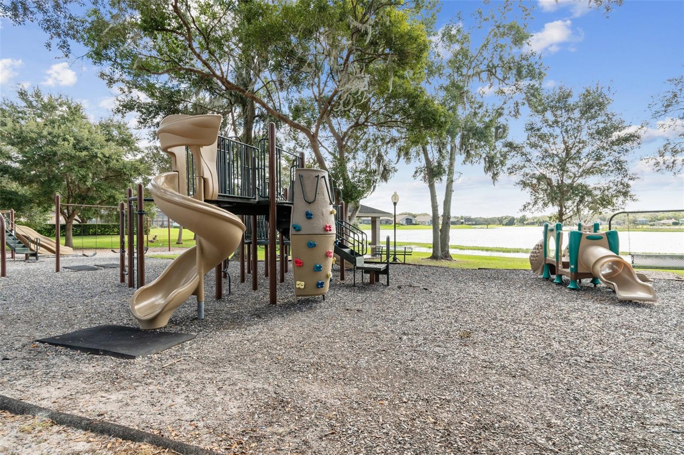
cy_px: 228
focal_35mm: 18
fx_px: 342
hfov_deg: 90.0
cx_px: 342
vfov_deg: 67.4
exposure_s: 1/160
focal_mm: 12
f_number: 7.1
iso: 100
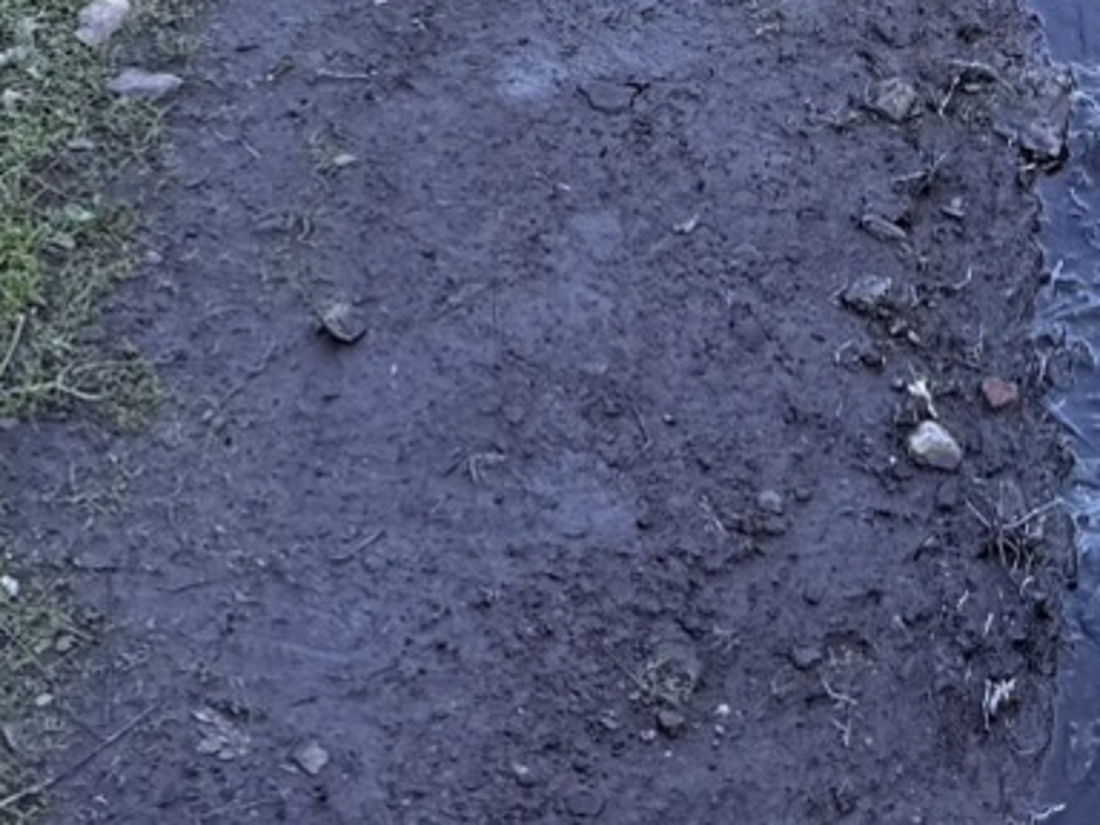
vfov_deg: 9.9
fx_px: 4067
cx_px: 937
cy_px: -1275
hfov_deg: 15.3
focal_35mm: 128
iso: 80
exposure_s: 1/445
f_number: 1.78
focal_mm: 6.76
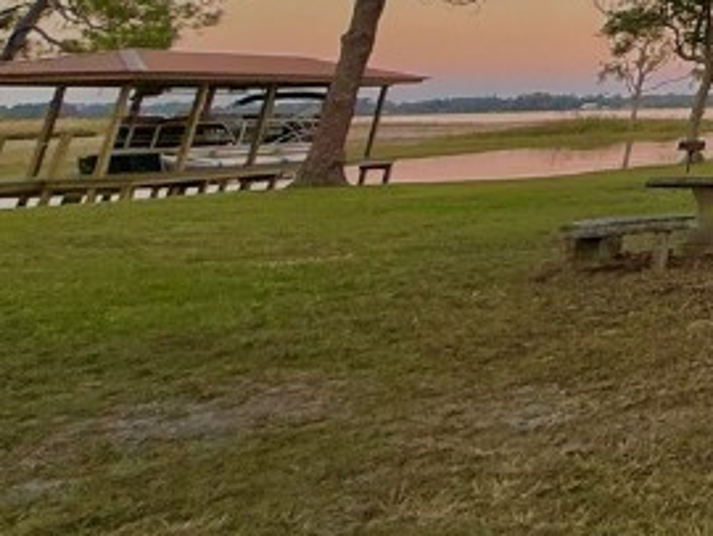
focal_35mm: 53
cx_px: 1310
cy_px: -288
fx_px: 1093
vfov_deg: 22.3
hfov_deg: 21.5
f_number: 2.2
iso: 50
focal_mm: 2.22
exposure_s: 1/99
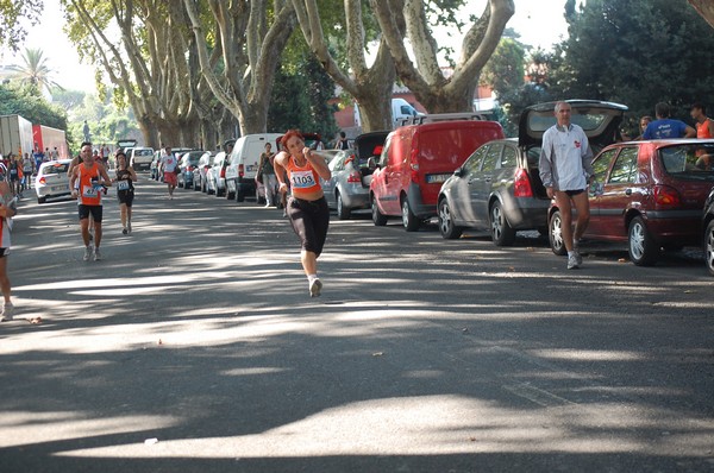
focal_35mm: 82
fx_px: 1634
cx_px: 357
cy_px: 236
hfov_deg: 24.7
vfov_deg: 16.5
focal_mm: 55
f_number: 4
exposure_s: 1/400
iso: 800
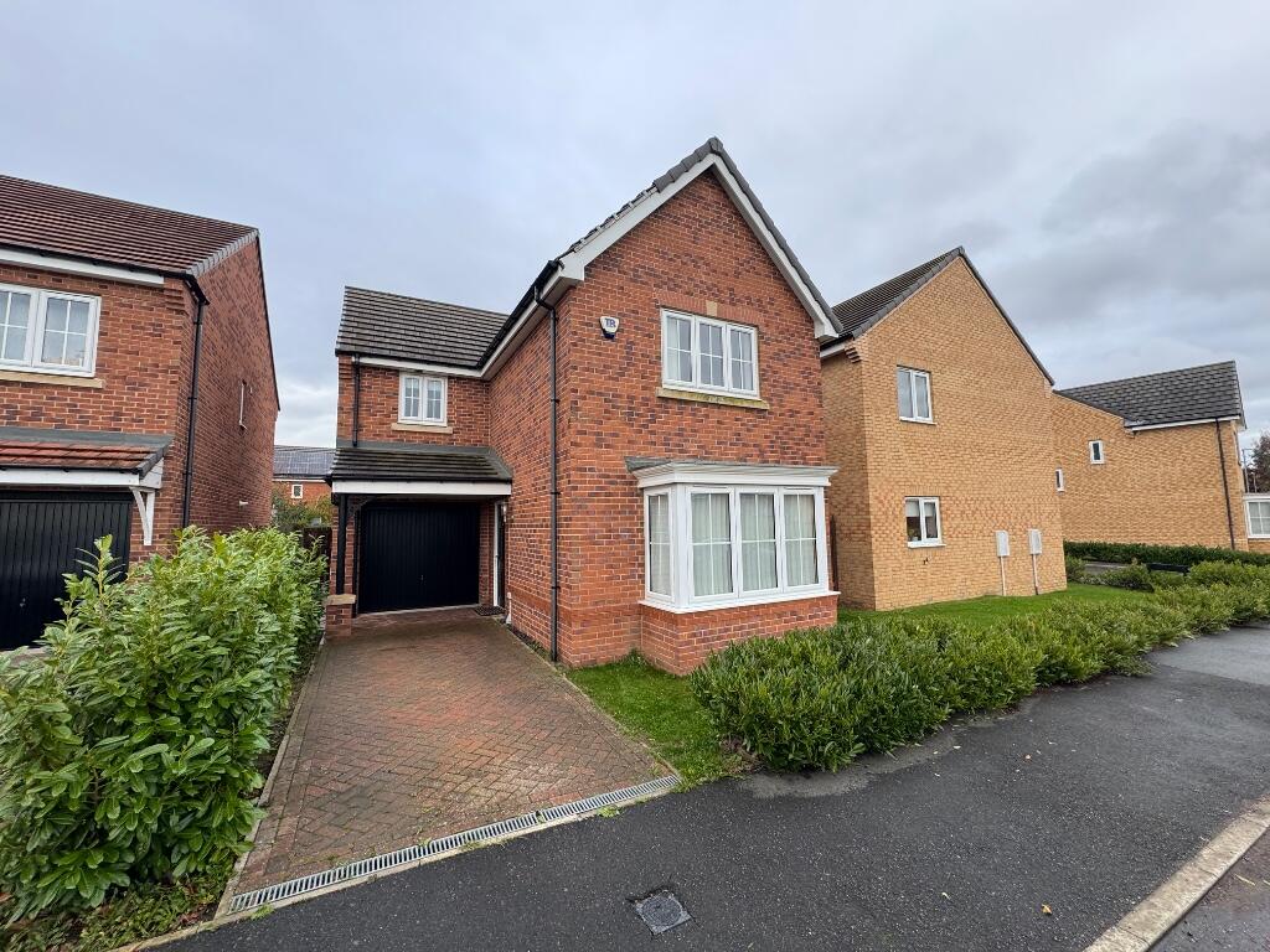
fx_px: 514
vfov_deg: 85.7
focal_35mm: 14
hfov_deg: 102.1
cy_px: 476
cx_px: 635
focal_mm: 2.22
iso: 40
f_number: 2.2
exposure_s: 1/218
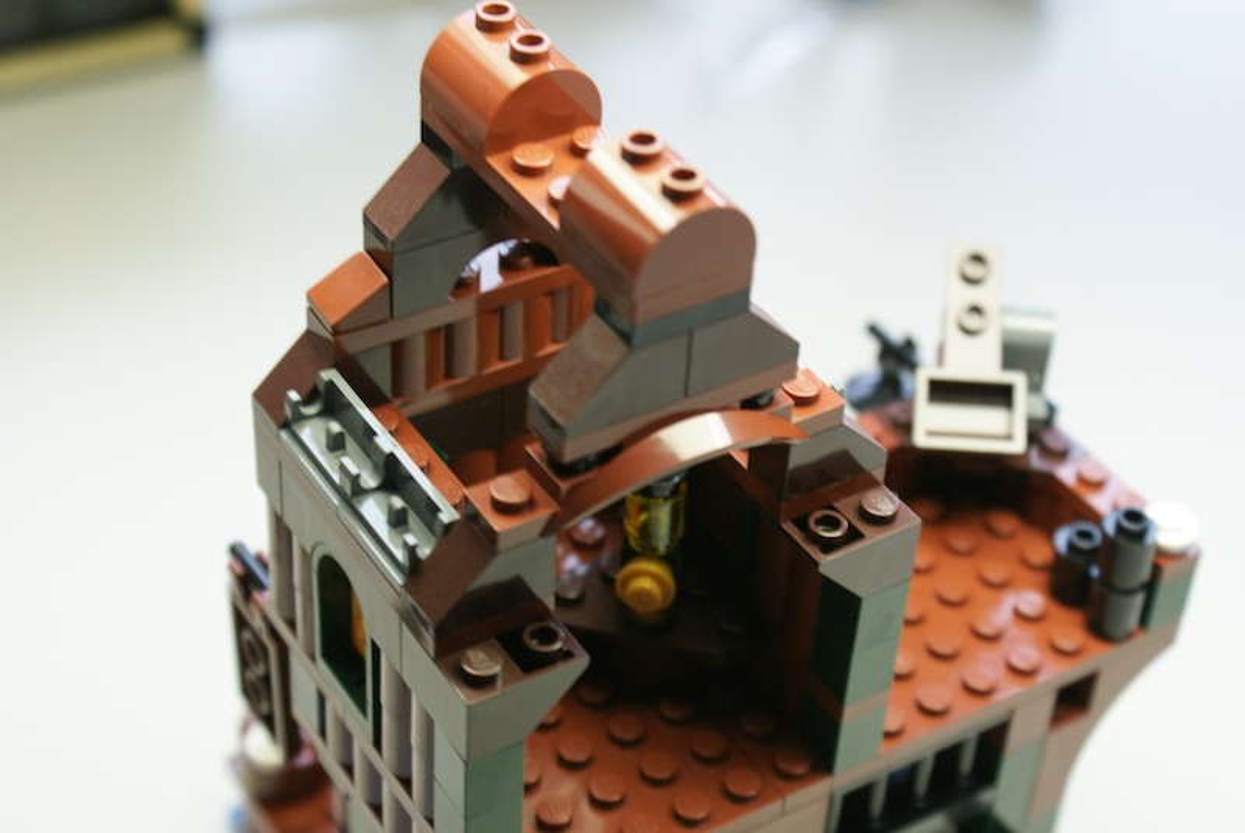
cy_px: 416
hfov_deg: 29.8
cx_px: 622
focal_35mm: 68
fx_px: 2336
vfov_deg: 20.2
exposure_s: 1/15
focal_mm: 45
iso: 400
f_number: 5.6
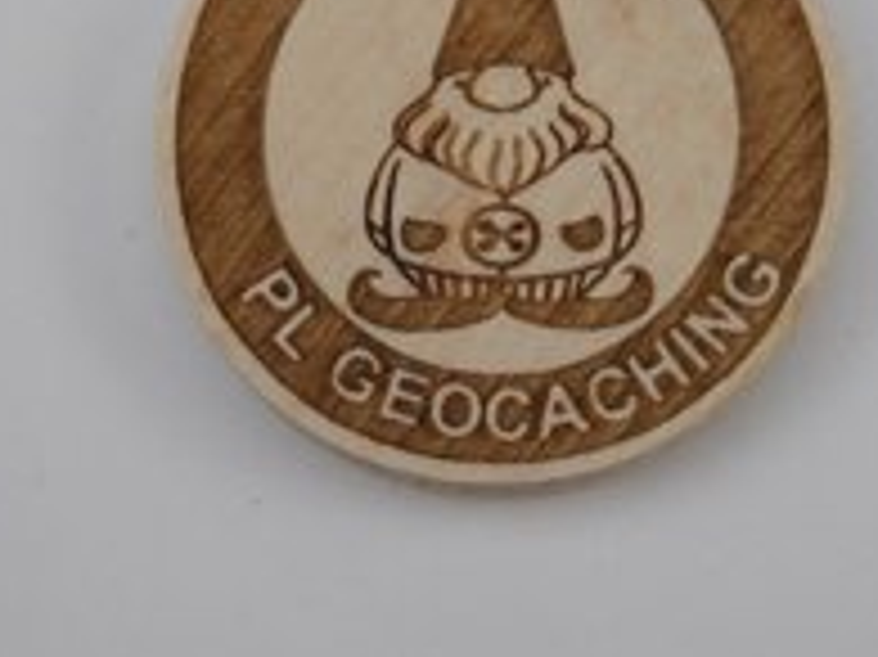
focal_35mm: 205
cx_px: 509
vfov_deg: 7.2
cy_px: 124
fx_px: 5196
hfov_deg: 9.7
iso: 3200
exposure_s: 1/2000
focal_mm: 57
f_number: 6.3
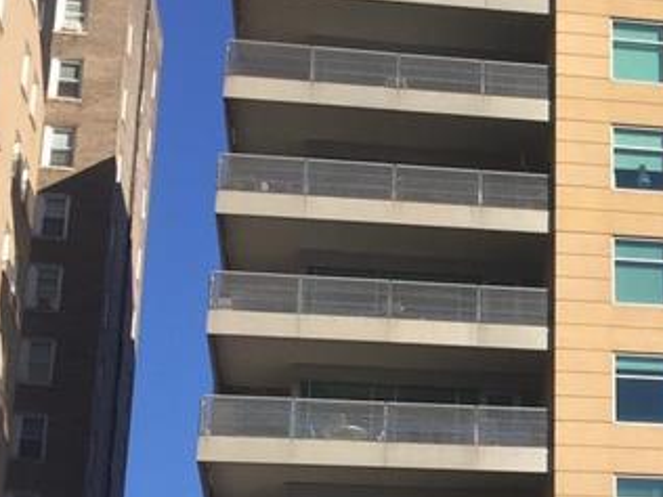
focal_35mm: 94
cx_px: 752
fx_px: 1800
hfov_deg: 19.8
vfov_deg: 15.6
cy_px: 429
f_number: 2.2
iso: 32
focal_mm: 4.15
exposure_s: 1/1582
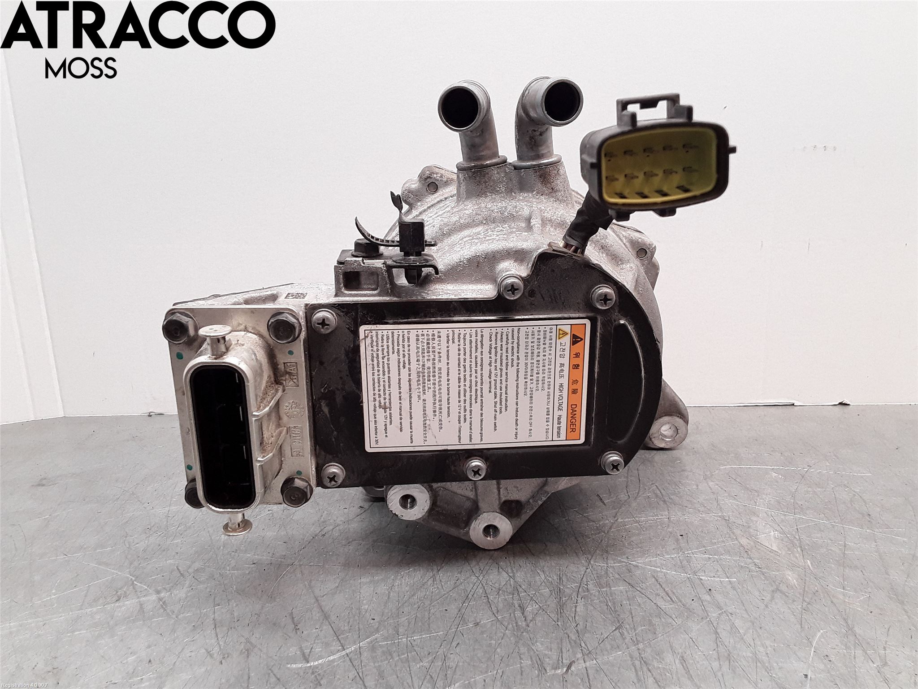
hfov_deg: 63.4
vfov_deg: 49.7
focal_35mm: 28
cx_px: 459
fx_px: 743
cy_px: 344
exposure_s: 1/50
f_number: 1.9
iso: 50
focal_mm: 2.91
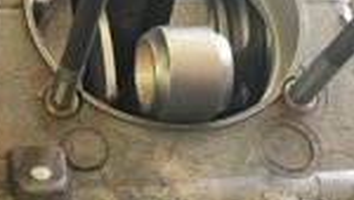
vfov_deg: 14.4
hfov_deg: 23.6
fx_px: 790
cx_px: -38
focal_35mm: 84
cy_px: 42
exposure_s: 1/30
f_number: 2.2
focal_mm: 4.15
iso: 80
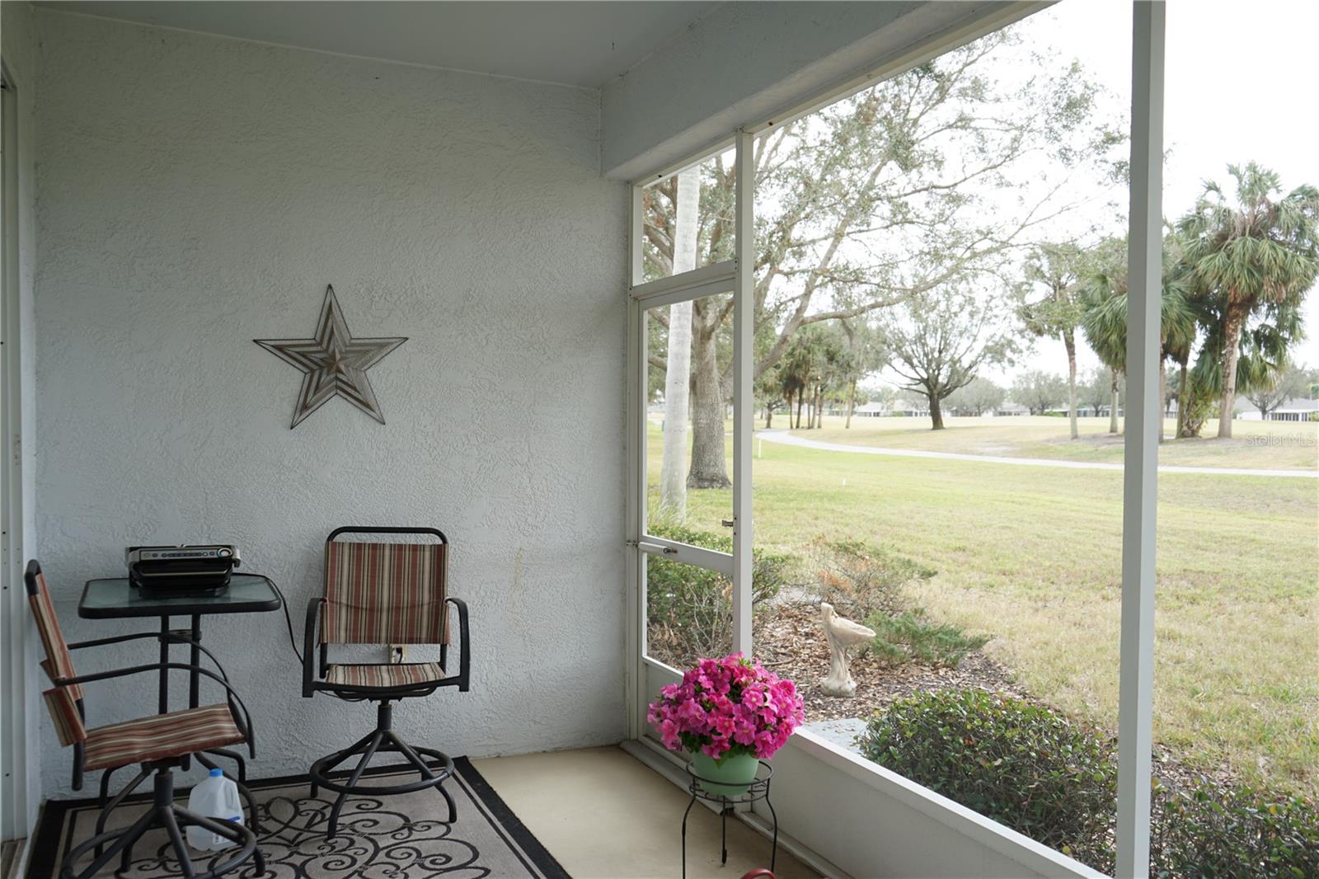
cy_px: 440
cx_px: 660
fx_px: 1026
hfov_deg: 65.5
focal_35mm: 28
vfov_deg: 46.4
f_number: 4.5
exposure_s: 1/60
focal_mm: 28
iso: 100
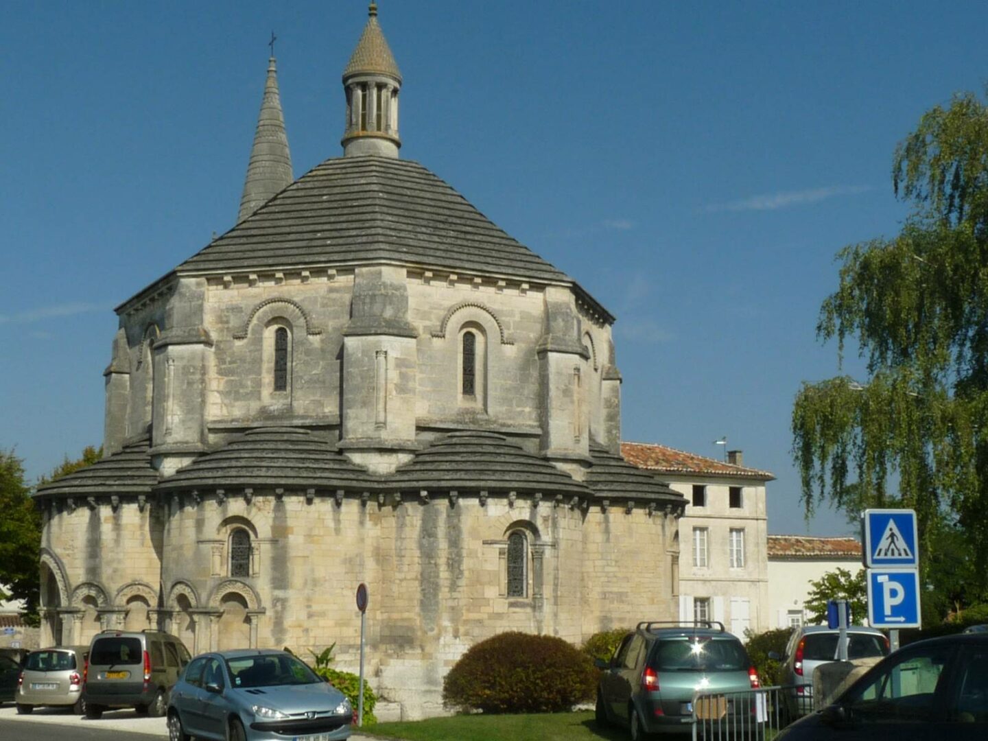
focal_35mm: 50
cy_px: 370
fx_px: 1427
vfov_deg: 29.1
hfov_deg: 38.2
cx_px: 494
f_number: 8
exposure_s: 1/400
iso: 100
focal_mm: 5
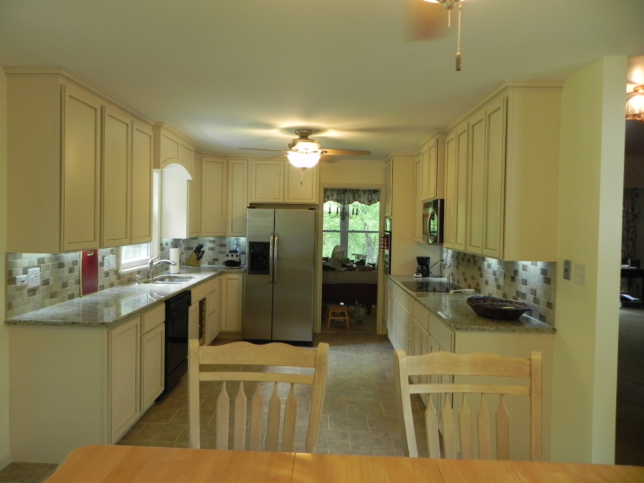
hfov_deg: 67.3
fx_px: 484
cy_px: 242
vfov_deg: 53.1
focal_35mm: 26
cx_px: 322
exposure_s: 1/32.8
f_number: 2.8
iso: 160
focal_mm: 4.6
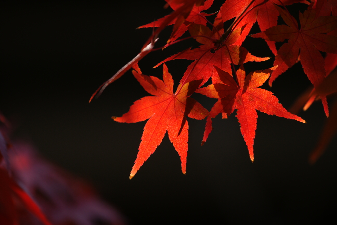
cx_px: 168
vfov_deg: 3.1
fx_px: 4211
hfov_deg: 4.6
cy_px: 112
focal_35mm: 450
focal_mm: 300
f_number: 5.6
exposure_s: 1/80
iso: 100
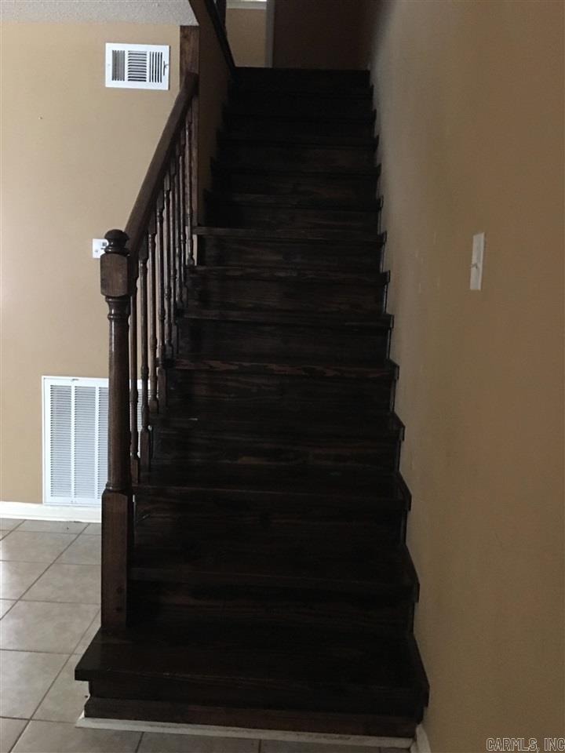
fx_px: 631
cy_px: 376
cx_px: 282
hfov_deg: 48.2
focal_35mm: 29
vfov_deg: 61.7
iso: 200
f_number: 2.2
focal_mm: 4.15
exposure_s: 1/4
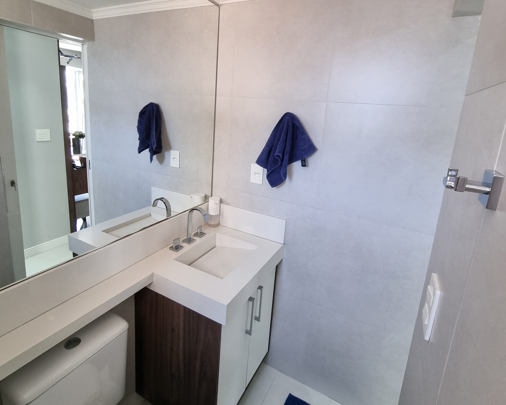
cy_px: 166
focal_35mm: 17
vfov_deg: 76.3
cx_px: 252
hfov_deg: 89.6
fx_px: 255
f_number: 2.2
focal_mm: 2.2
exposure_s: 1/60
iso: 200
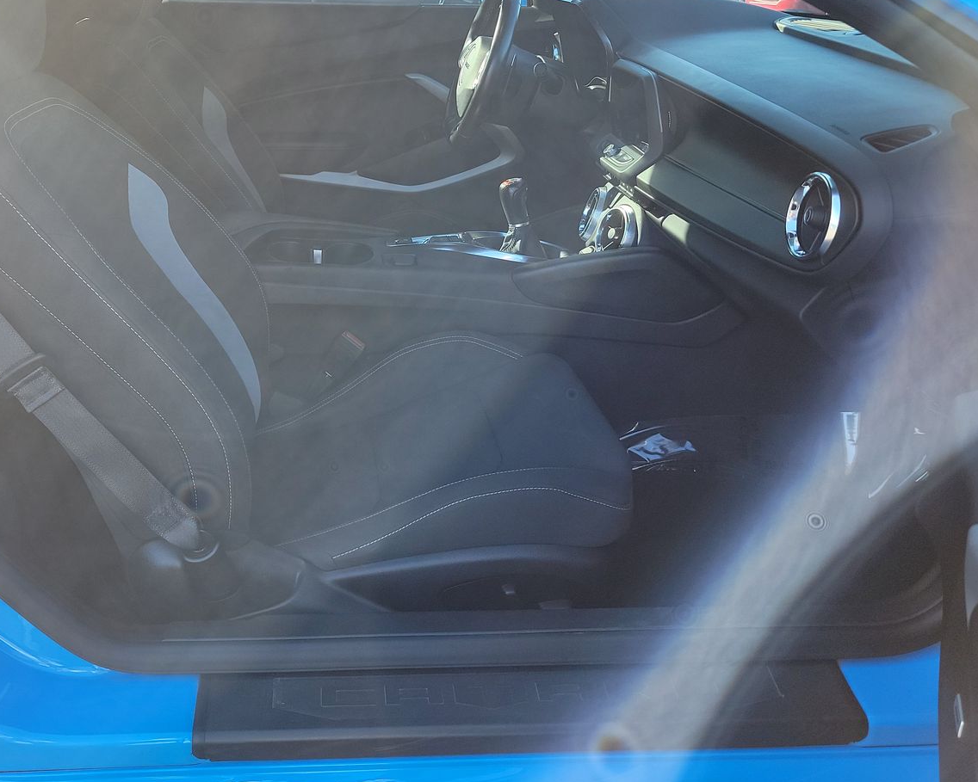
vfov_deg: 44.0
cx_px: 376
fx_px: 955
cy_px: 275
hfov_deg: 53.7
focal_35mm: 33
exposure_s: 1/119
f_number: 1.8
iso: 65
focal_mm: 6.7
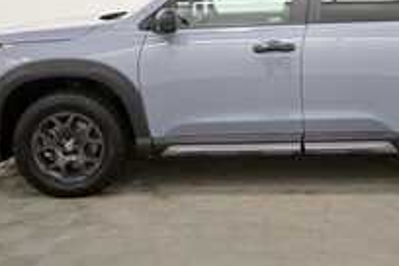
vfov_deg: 25.2
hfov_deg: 36.8
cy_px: 62
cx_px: 289
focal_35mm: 53
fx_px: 587
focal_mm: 18
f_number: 5.6
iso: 900
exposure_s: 1/125
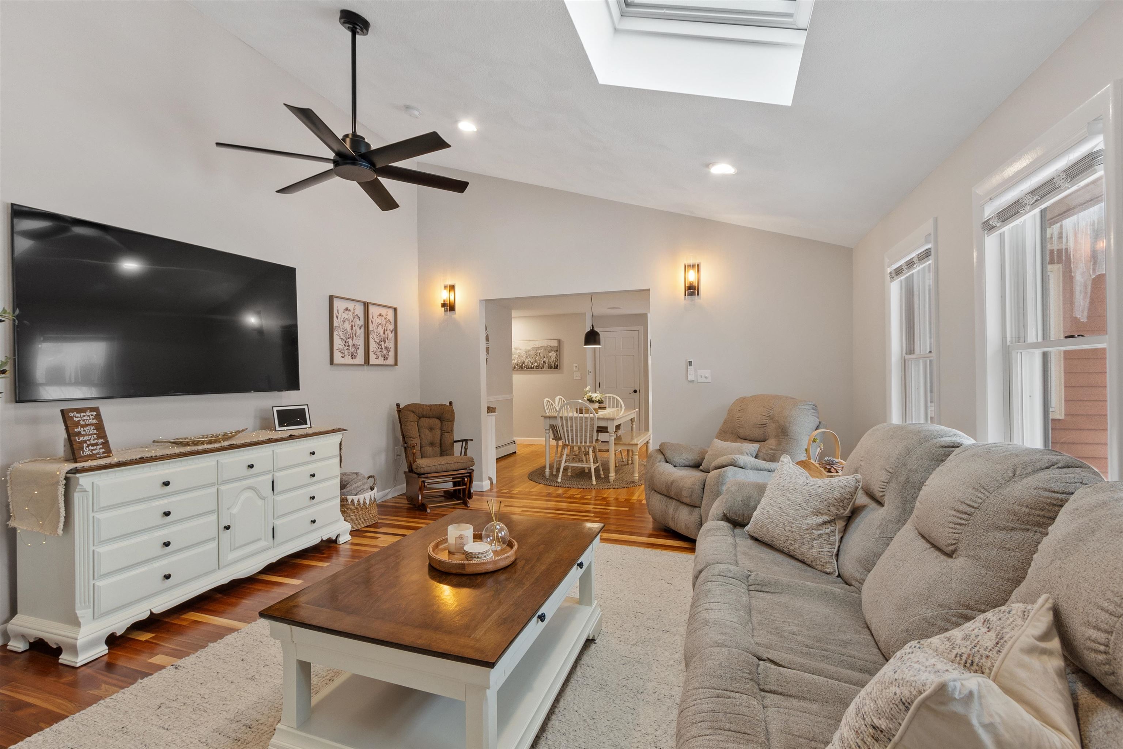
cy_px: 374
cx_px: 562
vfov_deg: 77.3
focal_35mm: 15
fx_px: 468
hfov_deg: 100.4
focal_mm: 10
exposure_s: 1/2
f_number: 8
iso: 320
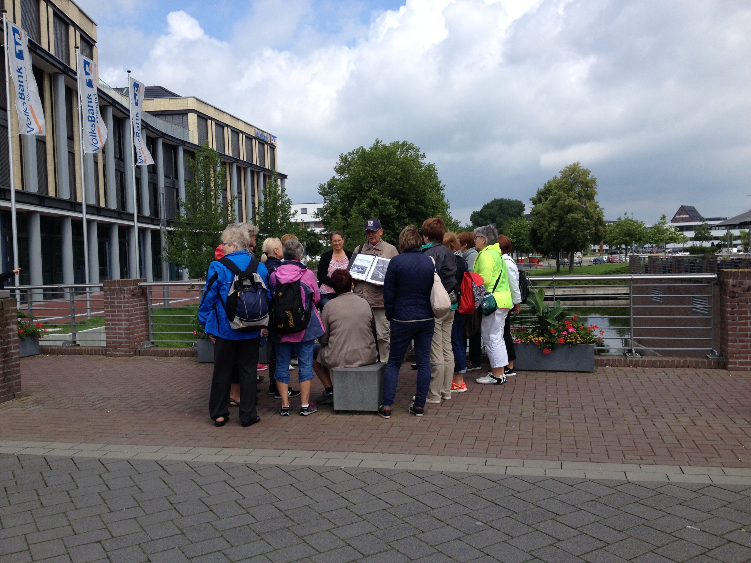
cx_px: 376
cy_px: 282
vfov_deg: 40.7
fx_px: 759
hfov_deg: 52.6
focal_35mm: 35
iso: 50
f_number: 2.4
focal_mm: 4.28
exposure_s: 1/1623
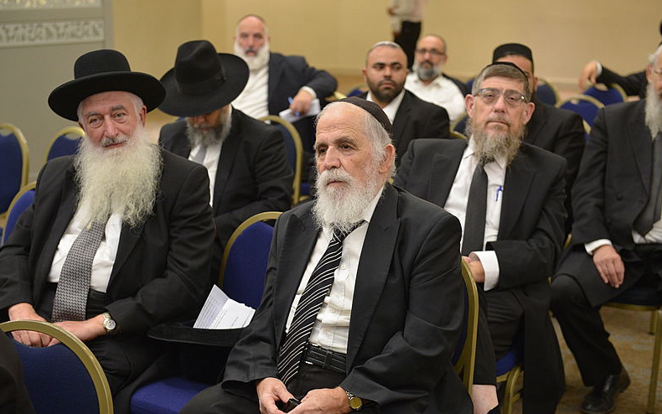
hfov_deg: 32.0
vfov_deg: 20.3
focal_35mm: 64
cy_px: 212
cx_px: 331
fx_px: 1155
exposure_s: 1/60
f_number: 3.5
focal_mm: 62
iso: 2500
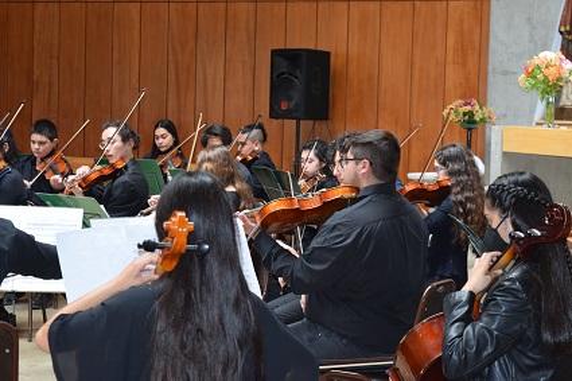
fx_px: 1310
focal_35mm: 82
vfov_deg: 16.5
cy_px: 190
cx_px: 286
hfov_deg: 24.6
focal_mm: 55
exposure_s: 1/60
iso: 900
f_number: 5.6
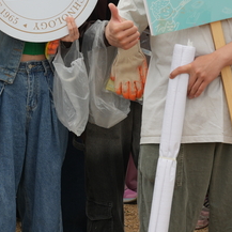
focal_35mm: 151
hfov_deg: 11.6
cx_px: 84
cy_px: 8
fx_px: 1145
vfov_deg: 11.5
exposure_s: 1/80
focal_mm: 55
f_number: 6.3
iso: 125
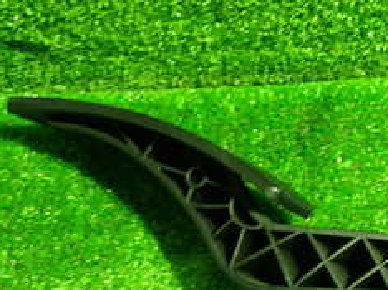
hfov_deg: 23.7
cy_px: 156
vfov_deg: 19.1
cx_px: 429
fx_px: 862
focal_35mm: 77
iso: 640
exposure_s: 1/30
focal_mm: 5.4
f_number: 2.3
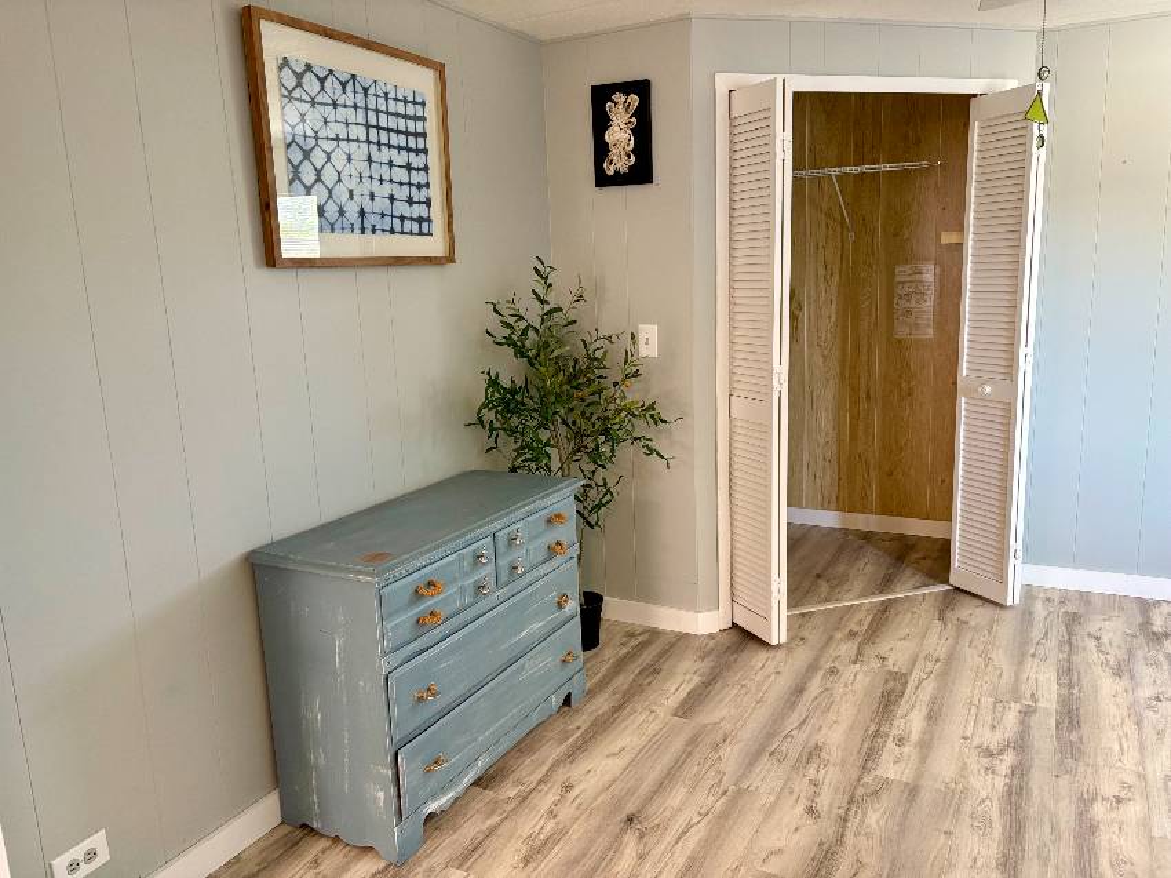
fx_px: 879
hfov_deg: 67.3
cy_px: 439
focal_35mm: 26
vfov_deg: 53.0
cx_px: 586
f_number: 1.6
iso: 160
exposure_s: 1/60
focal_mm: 5.96
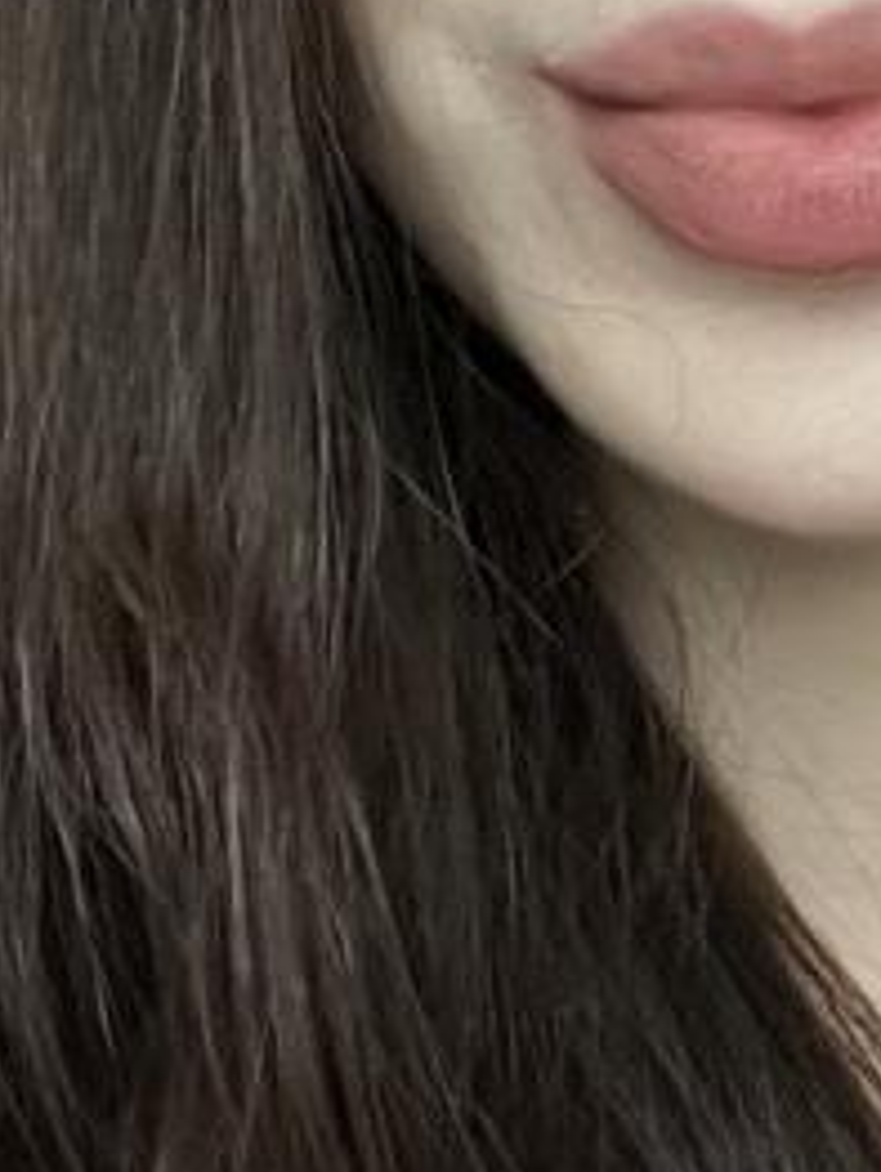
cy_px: 248
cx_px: 778
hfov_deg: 12.1
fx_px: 4133
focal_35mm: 122
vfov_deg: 16.0
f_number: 2.2
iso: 400
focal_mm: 2.71
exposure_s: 1/56
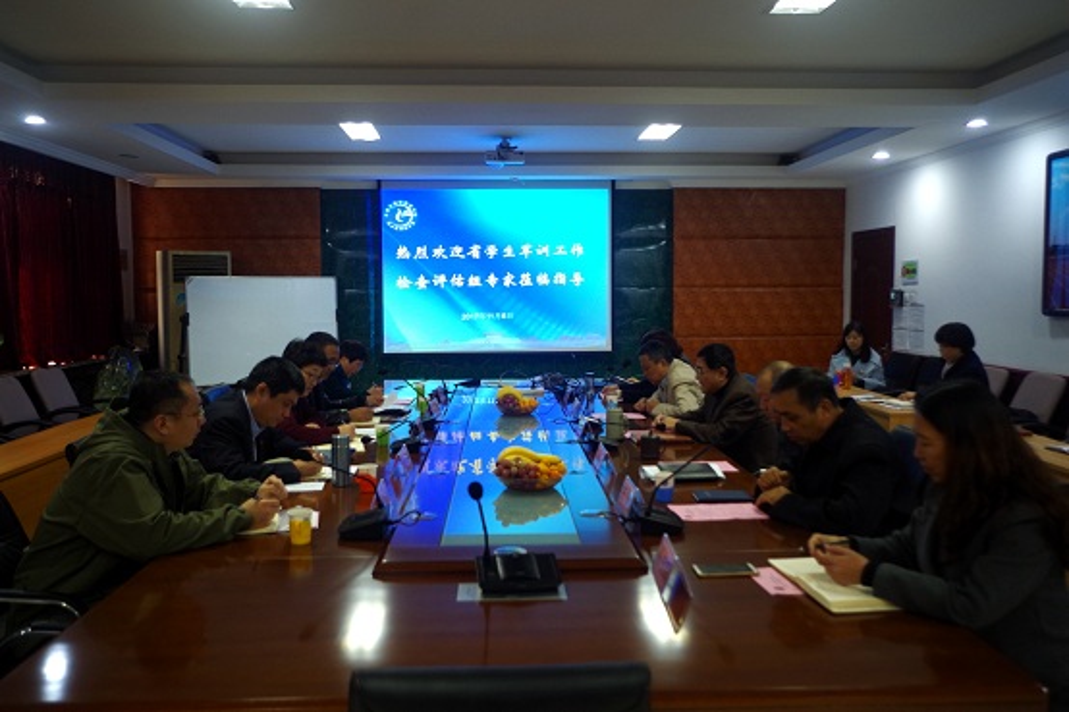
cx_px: 534
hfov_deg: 61.9
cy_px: 356
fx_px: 891
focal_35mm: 30
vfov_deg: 43.6
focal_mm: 20
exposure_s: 1/30
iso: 400
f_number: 4
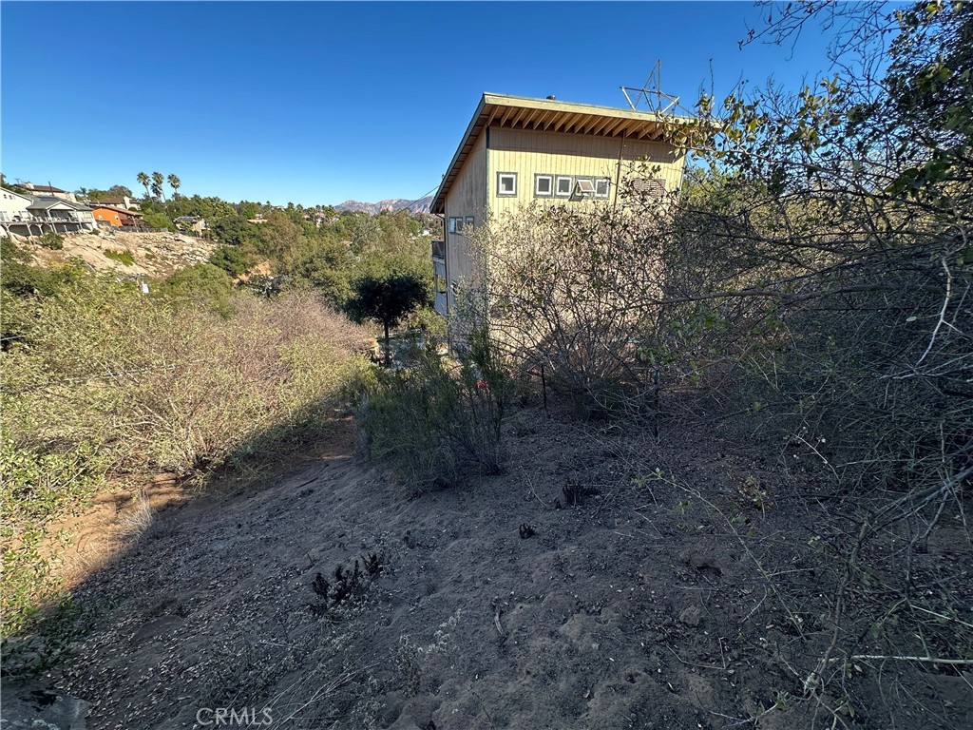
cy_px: 365
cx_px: 486
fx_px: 394
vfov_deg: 85.7
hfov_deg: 102.1
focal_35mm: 14
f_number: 2.2
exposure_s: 1/320
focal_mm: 2.22
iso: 40
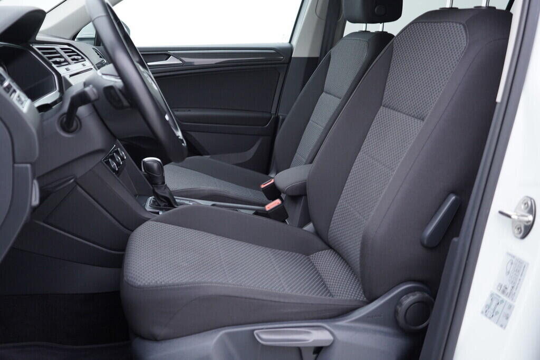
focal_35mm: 36
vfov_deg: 36.9
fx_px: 540
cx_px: 270
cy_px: 180
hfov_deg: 53.1
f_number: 2.8
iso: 125
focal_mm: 24
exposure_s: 1/40
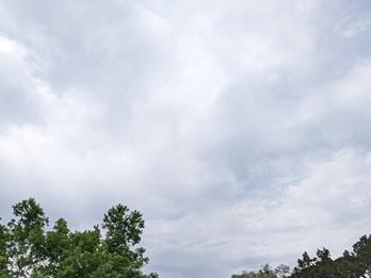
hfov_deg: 40.4
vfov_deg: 26.5
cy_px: 354
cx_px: 160
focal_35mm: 47
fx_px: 504
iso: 50
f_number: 2.2
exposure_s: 1/2160
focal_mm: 2.35
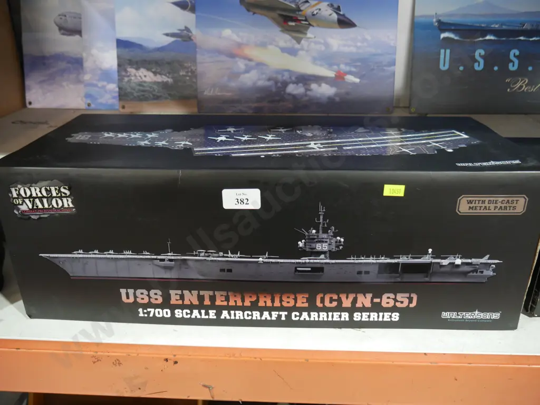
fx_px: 437
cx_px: 270
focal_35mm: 28
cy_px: 202
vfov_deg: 49.8
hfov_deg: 63.4
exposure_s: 1/60
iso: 1250
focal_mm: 14
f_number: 3.5
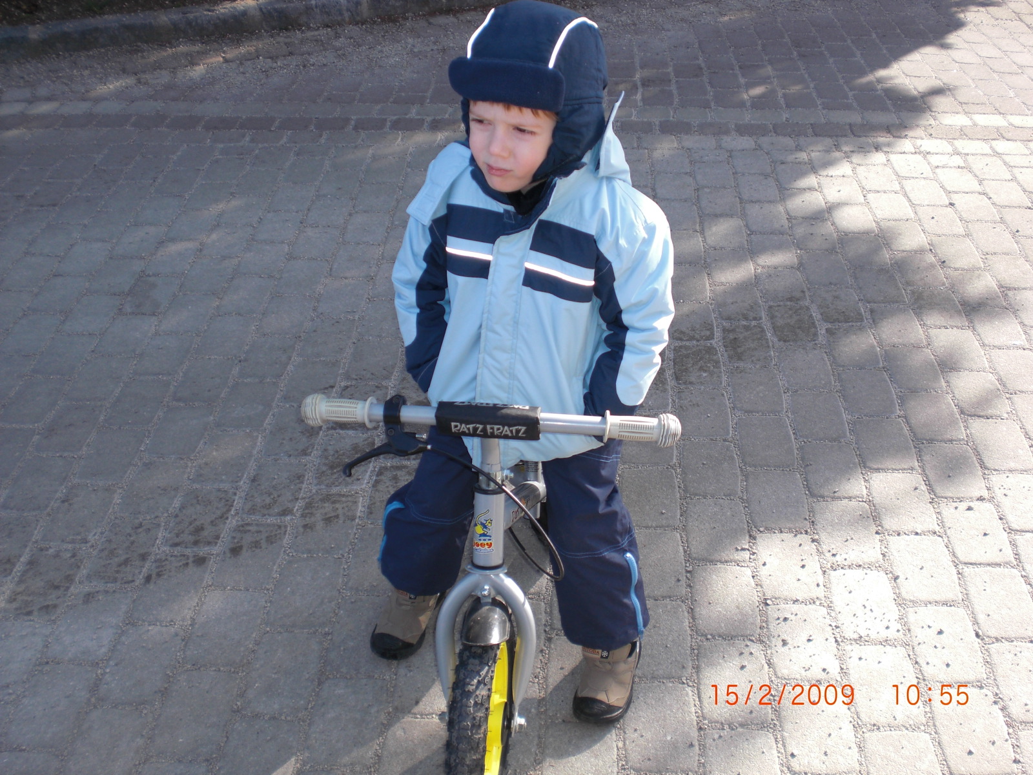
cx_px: 516
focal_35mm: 38
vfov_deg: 37.7
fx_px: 1134
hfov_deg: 49.0
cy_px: 388
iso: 64
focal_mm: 6.3
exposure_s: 1/320
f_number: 3.1
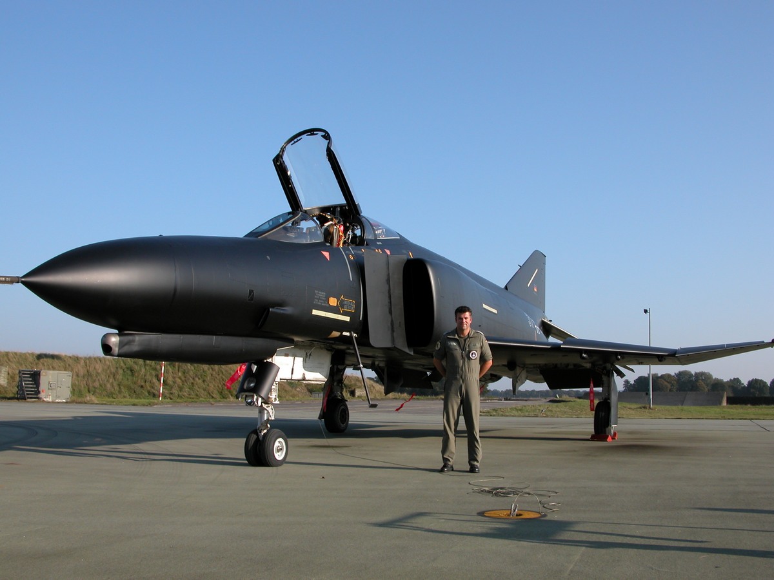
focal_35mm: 35
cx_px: 387
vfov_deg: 40.7
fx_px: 783
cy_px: 290
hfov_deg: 52.6
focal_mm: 8.9
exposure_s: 1/303
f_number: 5.6
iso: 100
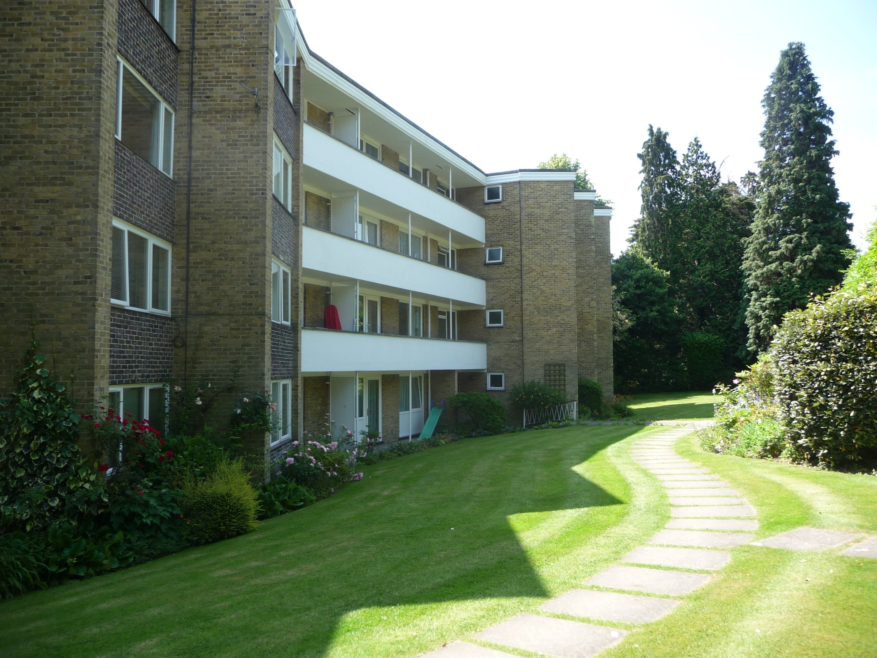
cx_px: 438
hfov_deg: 63.4
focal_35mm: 28
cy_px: 329
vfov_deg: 49.7
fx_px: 709
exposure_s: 1/250
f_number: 3.3
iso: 100
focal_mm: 4.7
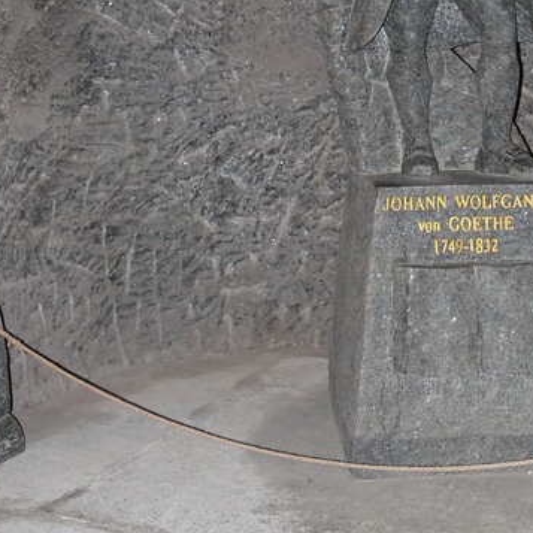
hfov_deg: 26.3
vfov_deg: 25.6
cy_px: 43
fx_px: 1132
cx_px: 352
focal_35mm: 65
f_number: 2.8
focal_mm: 7.4
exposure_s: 1/30
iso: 250
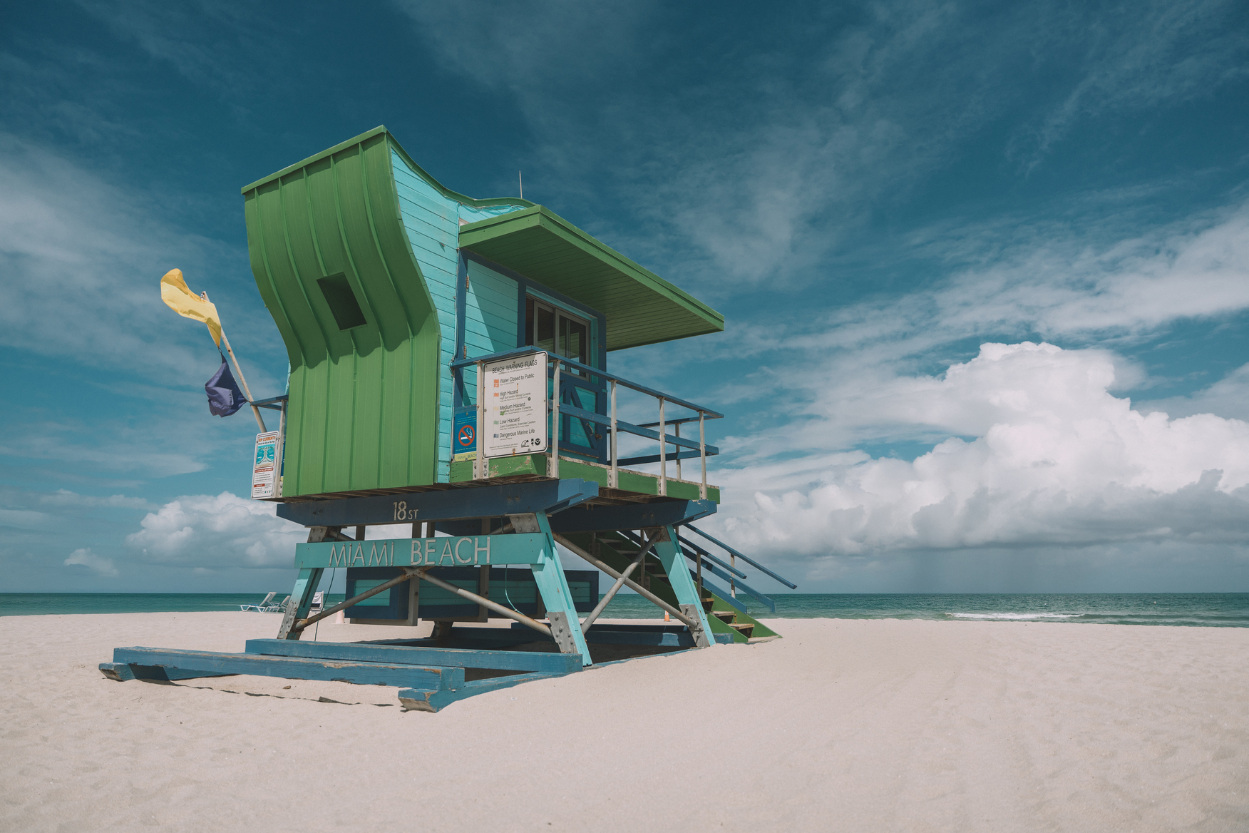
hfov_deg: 73.7
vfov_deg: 53.1
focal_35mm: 24
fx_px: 833
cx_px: 624
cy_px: 416
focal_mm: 24
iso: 80
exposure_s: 1/6400
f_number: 2.8
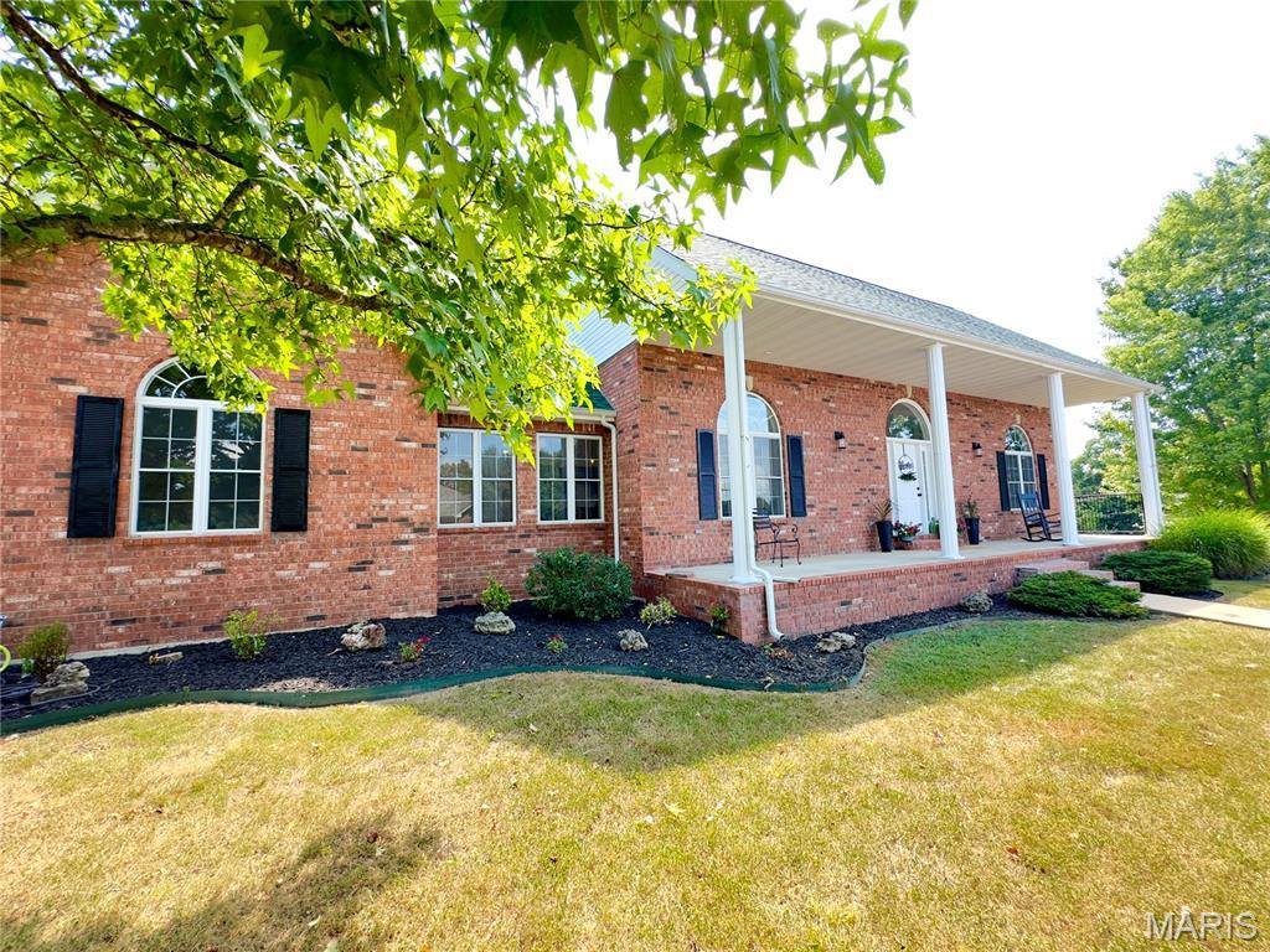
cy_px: 476
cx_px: 635
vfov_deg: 85.7
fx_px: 514
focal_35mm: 14
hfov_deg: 102.1
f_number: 2.2
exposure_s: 1/101
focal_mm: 2.22
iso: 40
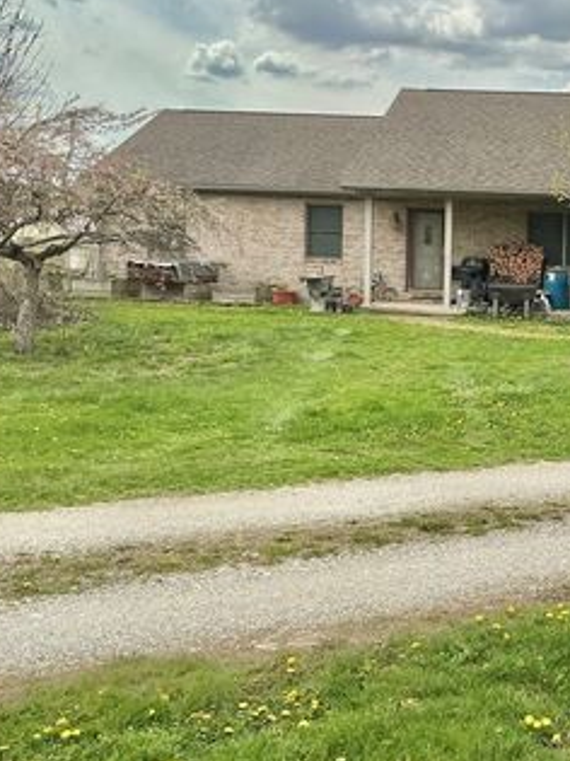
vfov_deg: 41.1
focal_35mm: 46
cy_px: 313
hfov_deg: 29.5
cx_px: 568
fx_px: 1011
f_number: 1.8
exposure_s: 1/2538
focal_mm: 3
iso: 25
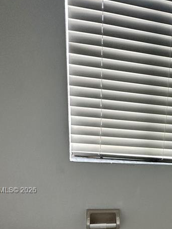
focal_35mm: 37
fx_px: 245
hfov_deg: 35.2
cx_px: 170
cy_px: 191
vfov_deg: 46.8
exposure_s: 1/99
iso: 125
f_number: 2.2
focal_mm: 2.22
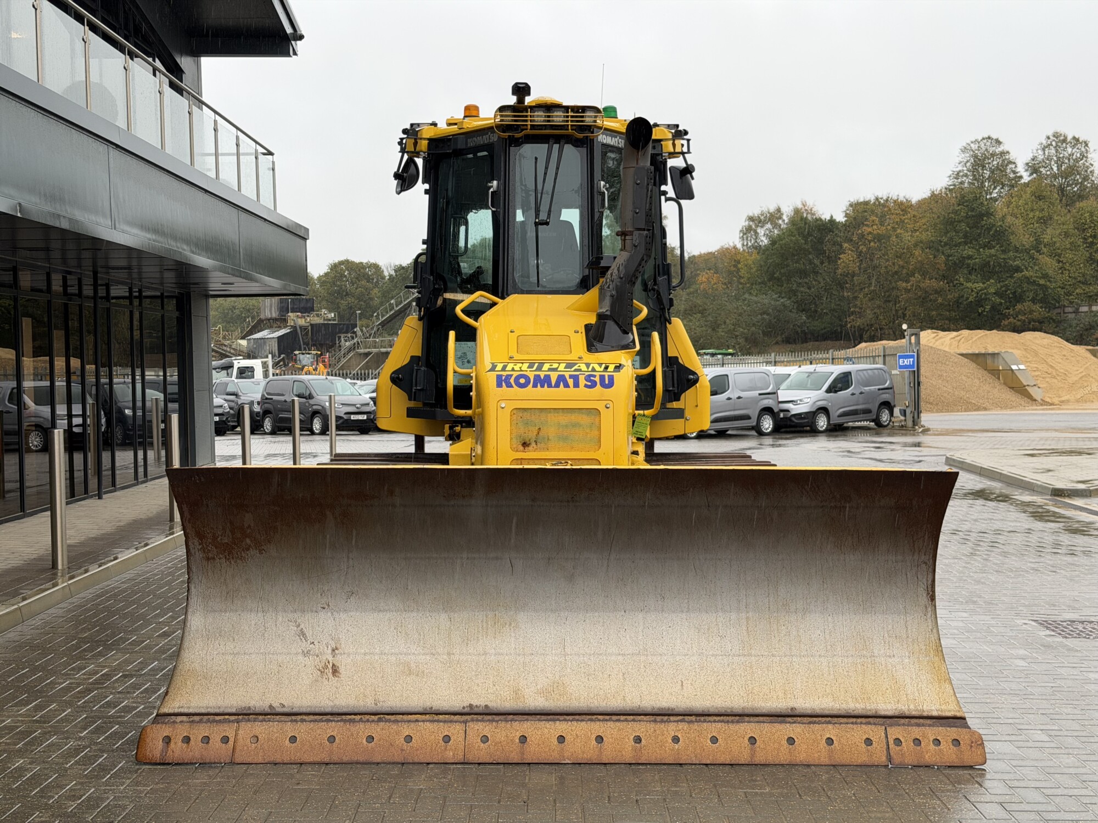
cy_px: 412
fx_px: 1523
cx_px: 549
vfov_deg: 30.3
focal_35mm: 48
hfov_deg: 39.7
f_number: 1.78
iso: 100
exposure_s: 1/114
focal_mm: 6.76
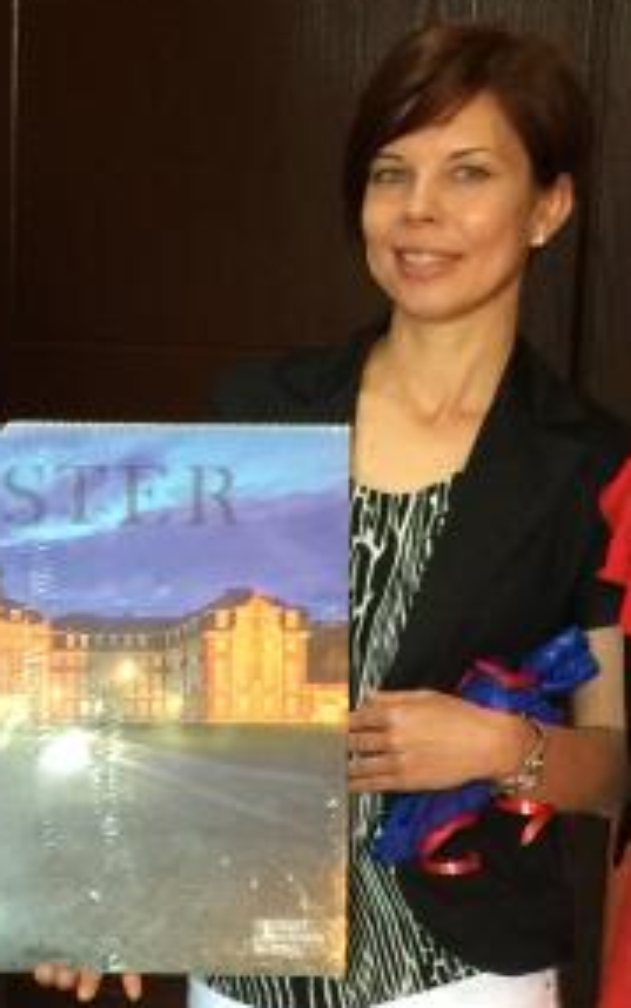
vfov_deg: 18.6
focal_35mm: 109
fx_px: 2996
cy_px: 1003
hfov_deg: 11.9
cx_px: -2
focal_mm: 4.15
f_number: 2.2
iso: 100
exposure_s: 1/17
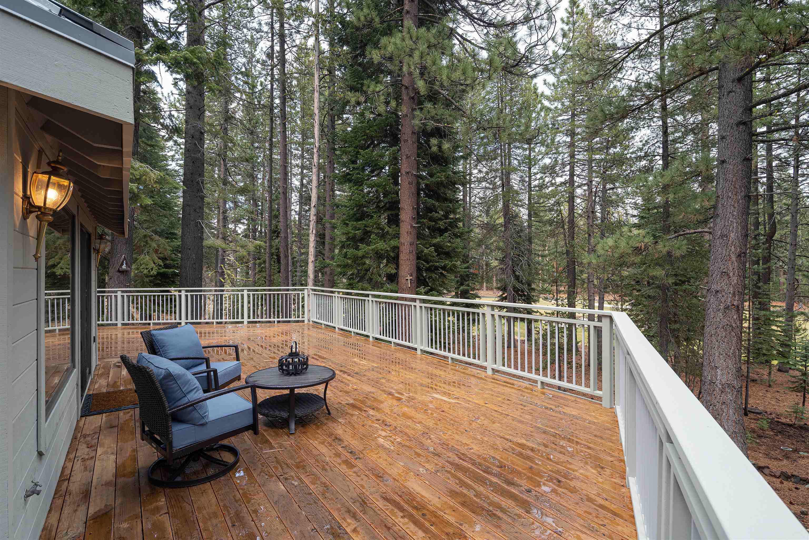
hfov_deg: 93.3
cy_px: 270
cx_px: 404
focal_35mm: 17
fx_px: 382
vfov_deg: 70.4
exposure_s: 1/50
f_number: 8
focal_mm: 17
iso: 400
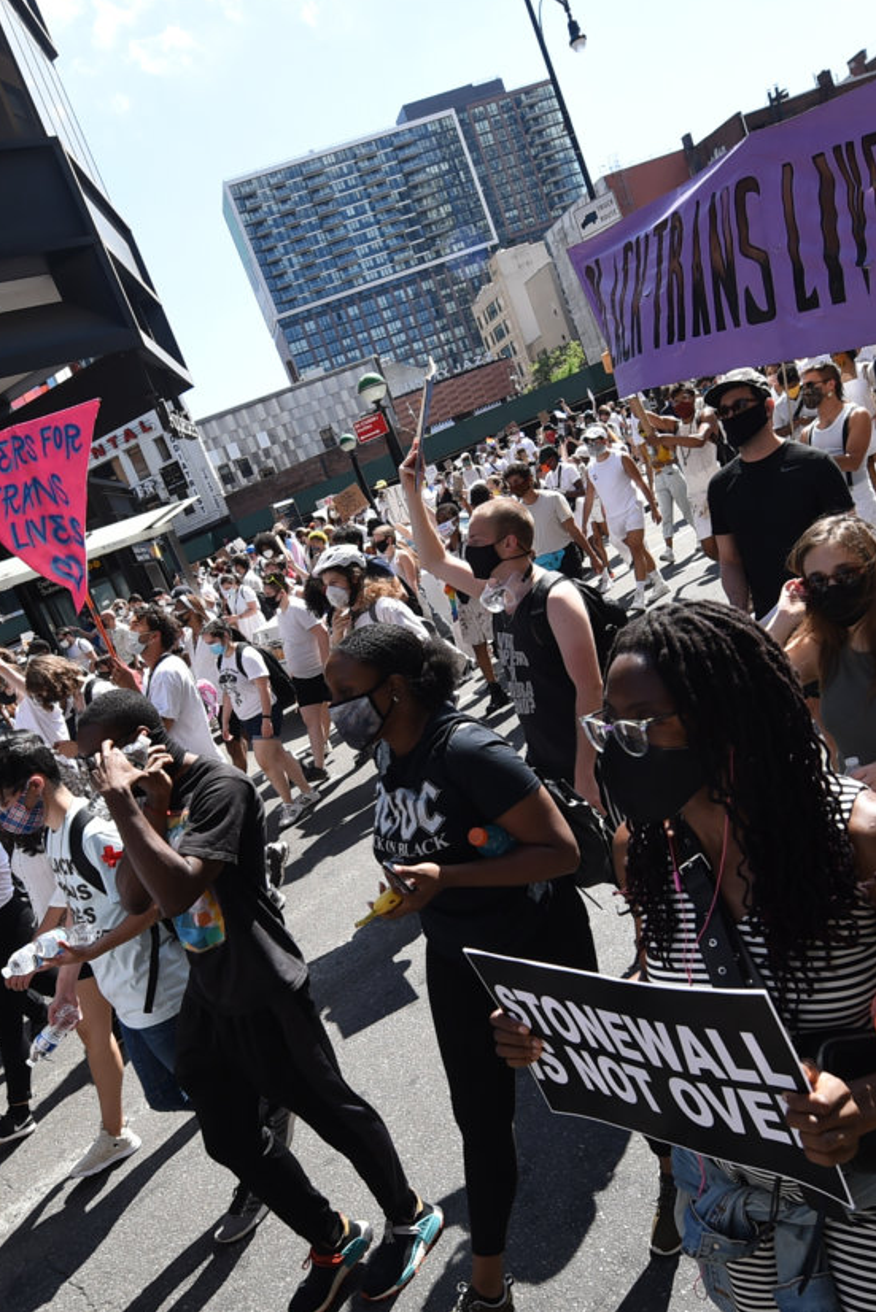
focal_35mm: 26
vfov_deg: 69.2
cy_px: 724
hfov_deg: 49.6
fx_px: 949
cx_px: 434
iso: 280
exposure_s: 1/800
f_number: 5
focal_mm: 14
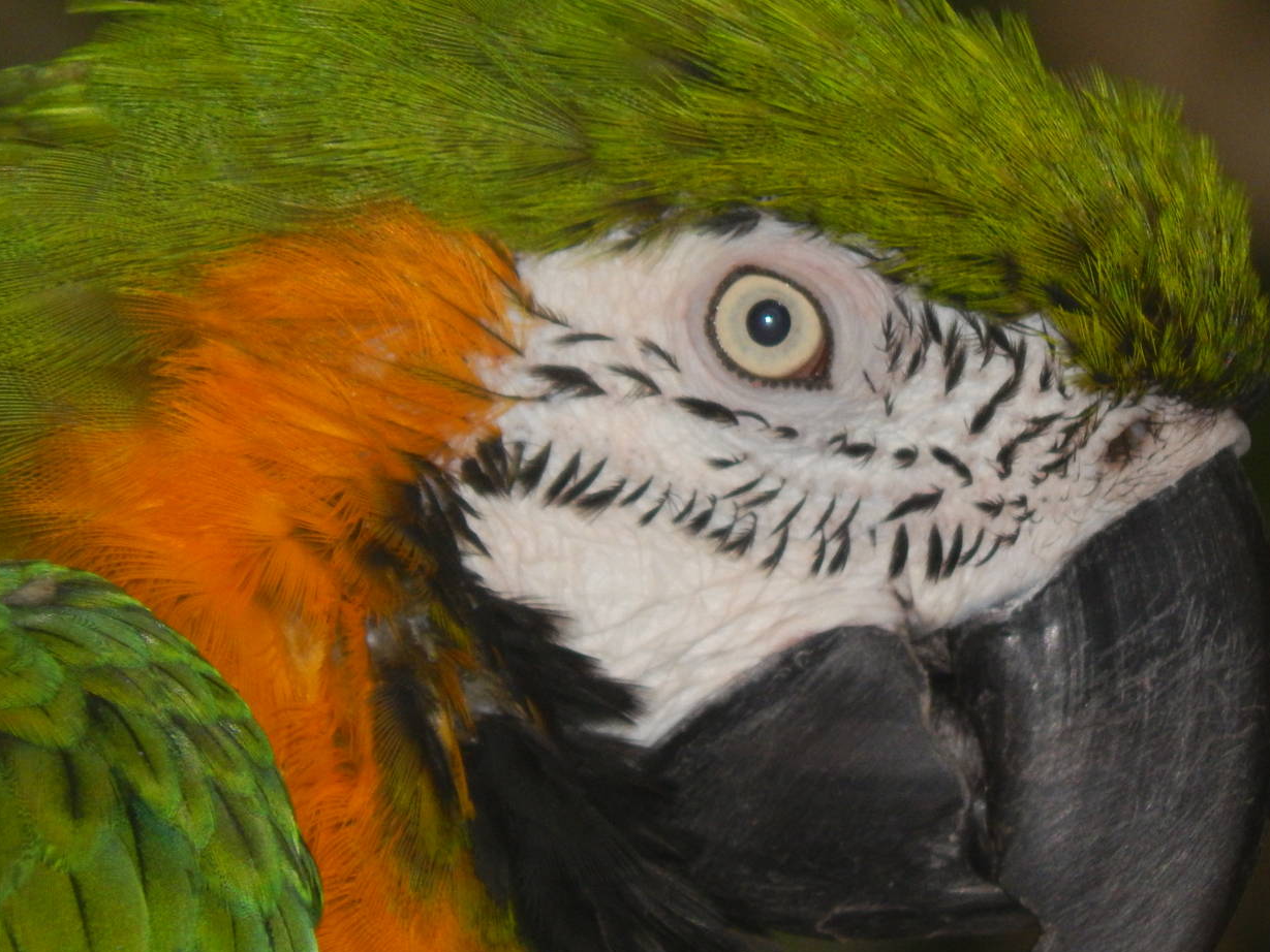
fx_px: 32252
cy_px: 520
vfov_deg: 1.7
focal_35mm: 879
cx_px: 674
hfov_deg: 2.3
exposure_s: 1/125
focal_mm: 120
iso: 400
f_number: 5.8
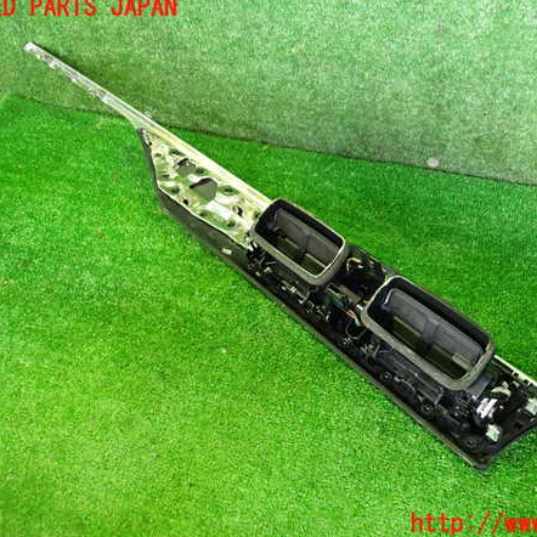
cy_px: 266
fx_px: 527
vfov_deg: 54.0
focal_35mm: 30
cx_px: 321
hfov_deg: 53.7
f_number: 2
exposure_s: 1/30
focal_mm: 4.5
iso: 800
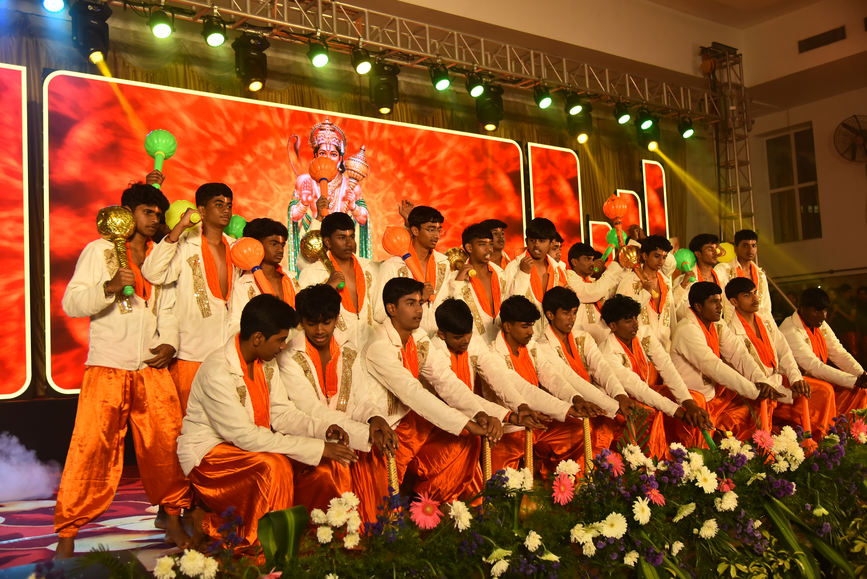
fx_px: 843
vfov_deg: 37.9
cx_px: 434
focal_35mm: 35
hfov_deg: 54.4
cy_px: 290
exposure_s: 1/160
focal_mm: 35
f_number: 4.5
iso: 800
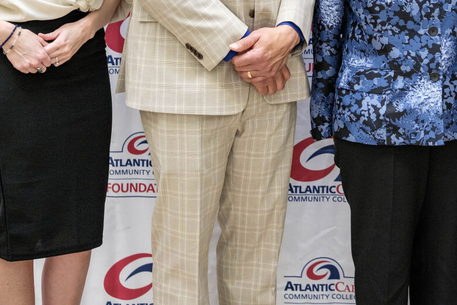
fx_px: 1180
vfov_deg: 14.3
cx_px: 423
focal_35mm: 93
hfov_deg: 21.4
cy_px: -40
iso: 800
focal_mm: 27
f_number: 1.6
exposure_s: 1/80
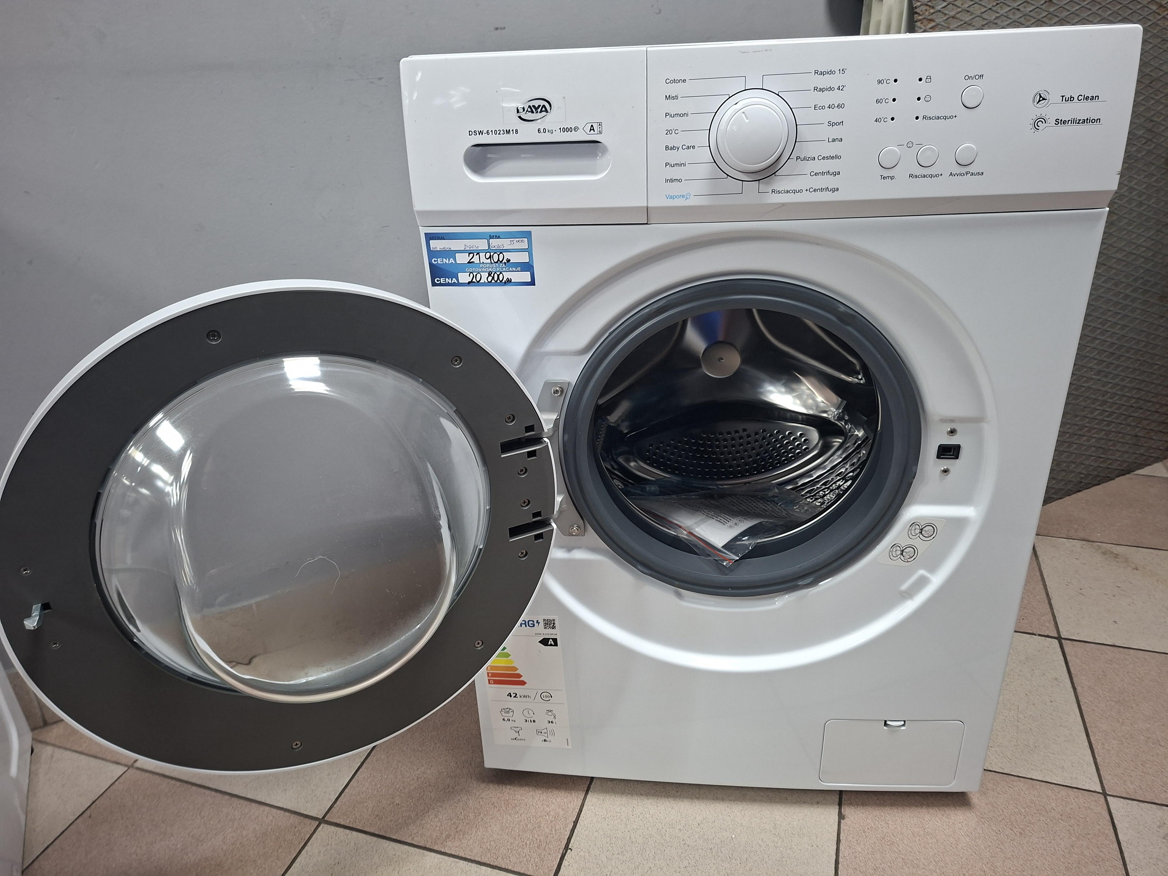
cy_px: 438
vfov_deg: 58.9
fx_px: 776
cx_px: 584
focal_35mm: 23
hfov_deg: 73.9
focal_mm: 5.54
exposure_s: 1/33
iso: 320
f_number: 1.8
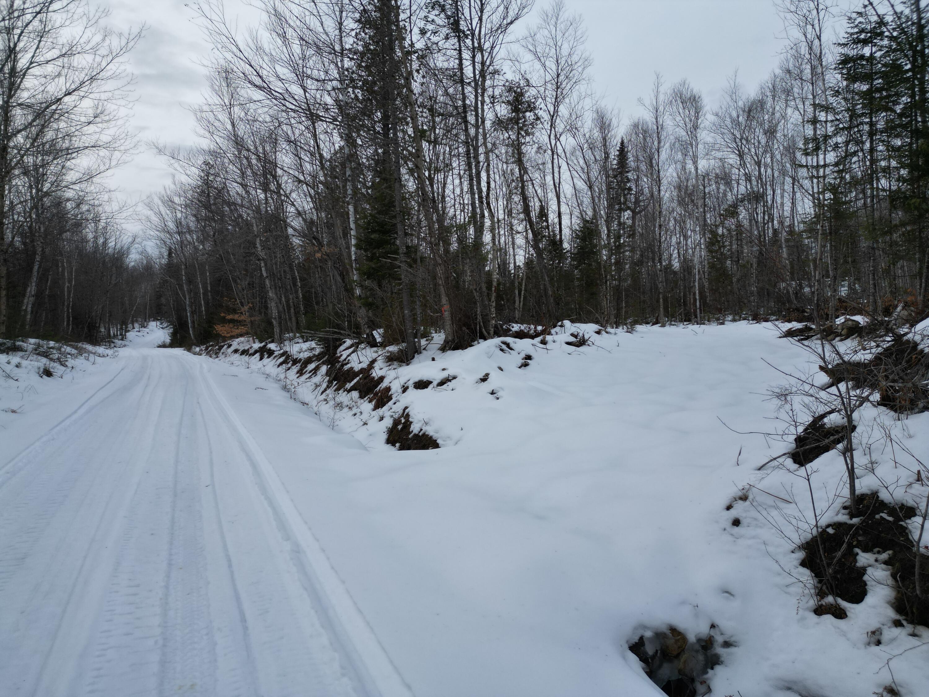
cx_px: 464
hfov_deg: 71.6
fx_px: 644
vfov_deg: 56.8
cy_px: 348
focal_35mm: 24
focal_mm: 6.72
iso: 110
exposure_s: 1/800
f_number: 1.7
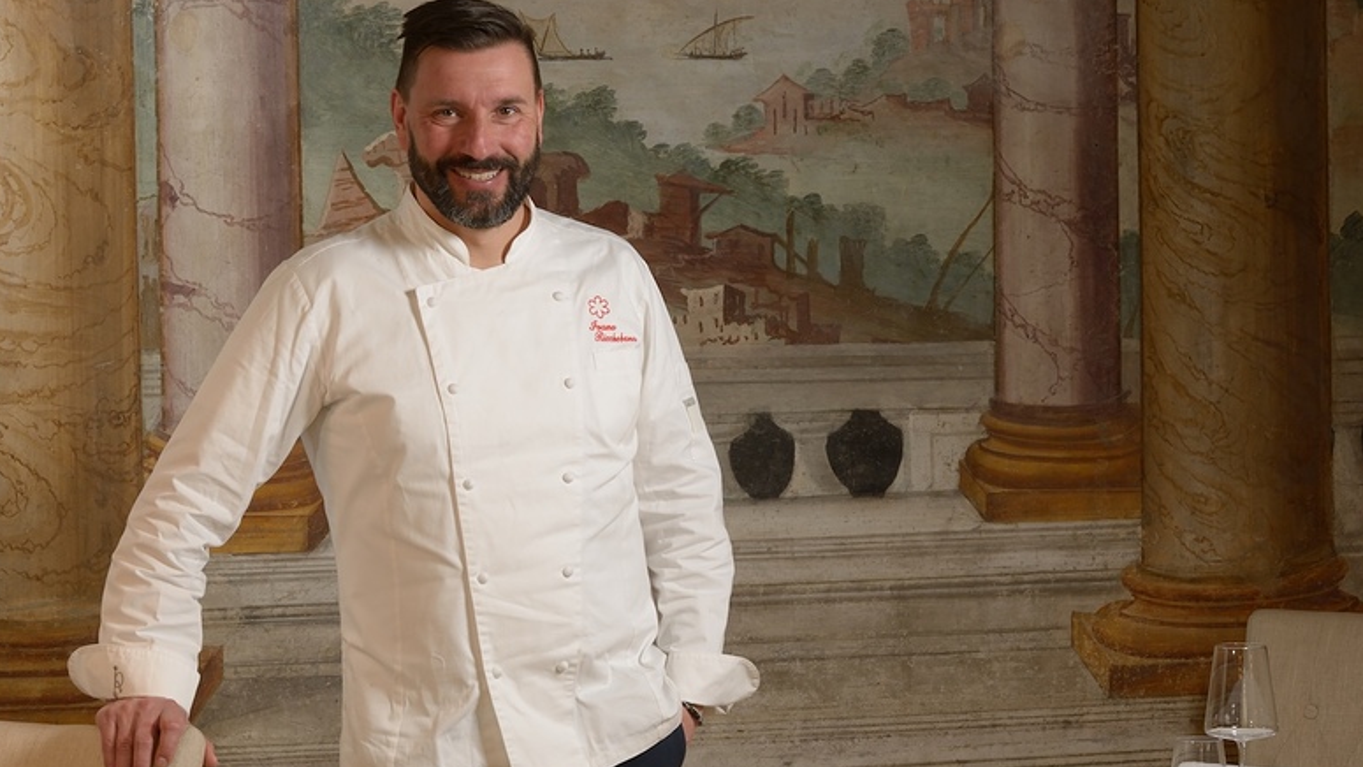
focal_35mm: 130
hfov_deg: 16.5
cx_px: 729
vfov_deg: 9.3
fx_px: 4699
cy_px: 400
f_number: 11
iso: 400
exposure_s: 1/40
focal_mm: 105
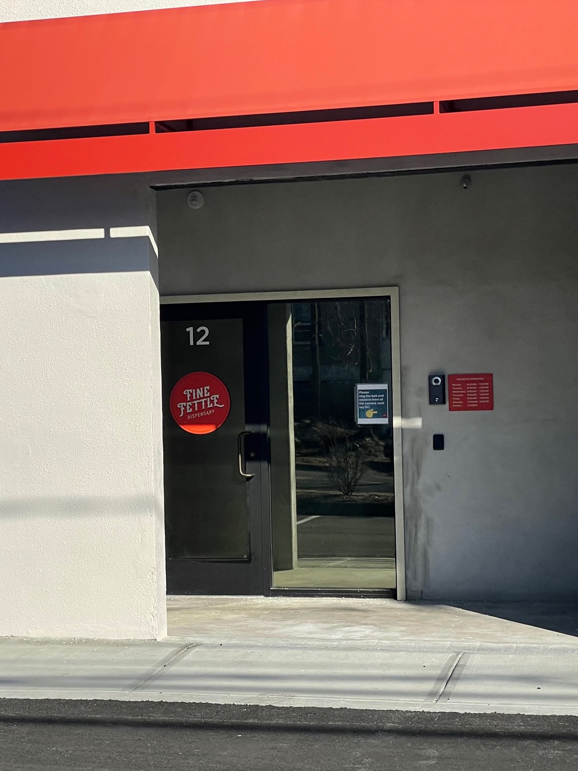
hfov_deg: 21.0
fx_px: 1559
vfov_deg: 27.8
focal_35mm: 70
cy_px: 388
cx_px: 213
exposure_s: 1/2283
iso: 25
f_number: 2
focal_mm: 6
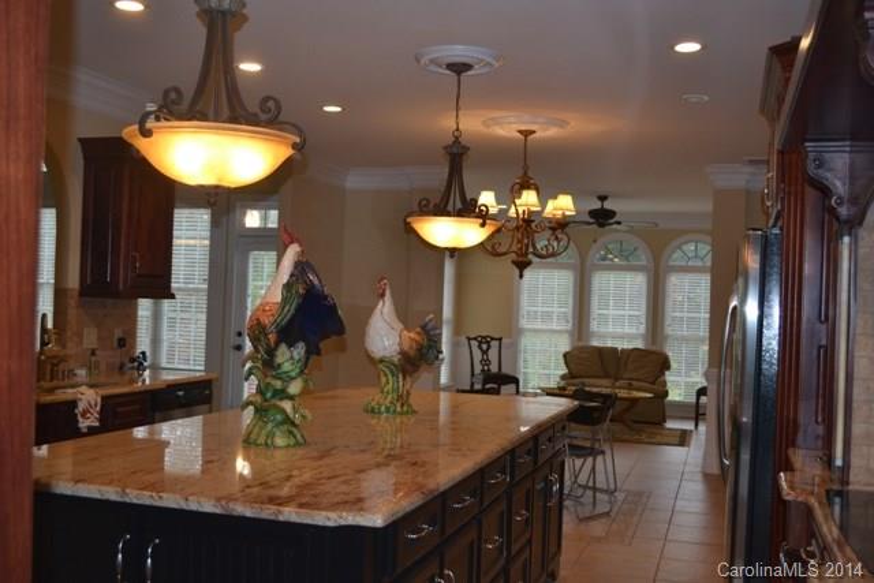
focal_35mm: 36
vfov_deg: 36.9
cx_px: 437
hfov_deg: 53.1
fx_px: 874
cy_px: 292
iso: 400
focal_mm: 24
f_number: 4
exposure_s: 1/60
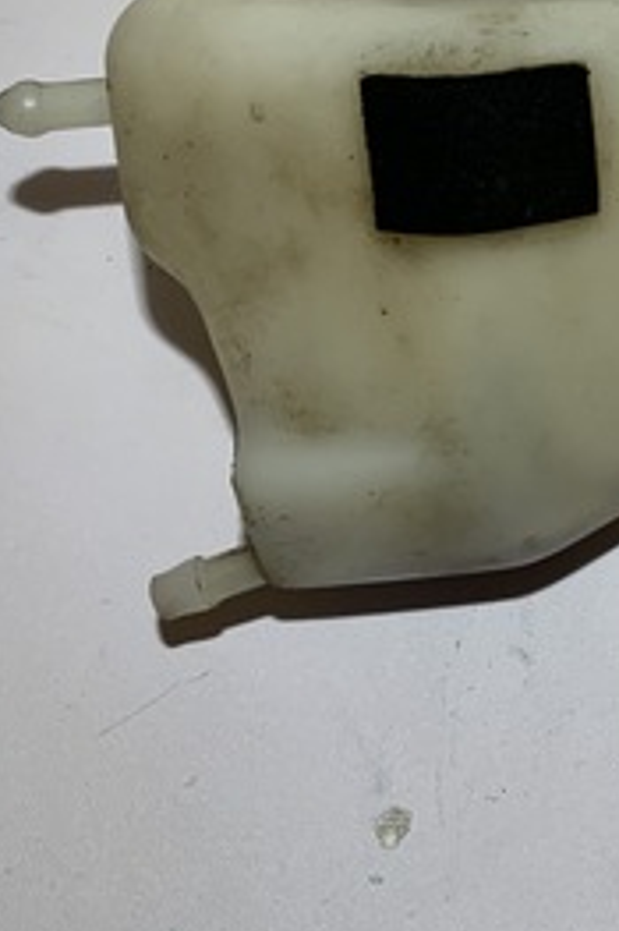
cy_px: 212
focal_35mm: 59
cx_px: 858
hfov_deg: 20.5
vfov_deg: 33.2
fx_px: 1524
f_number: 1.8
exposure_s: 1/121
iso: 32
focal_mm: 4.25
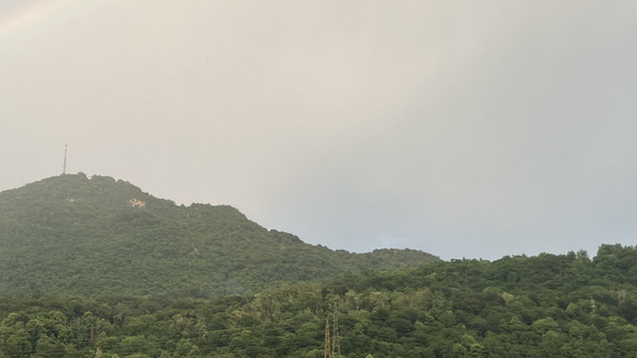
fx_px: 963
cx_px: 210
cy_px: 251
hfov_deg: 36.2
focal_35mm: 57
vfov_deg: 21.0
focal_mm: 3.99
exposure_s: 1/384
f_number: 1.8
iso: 32
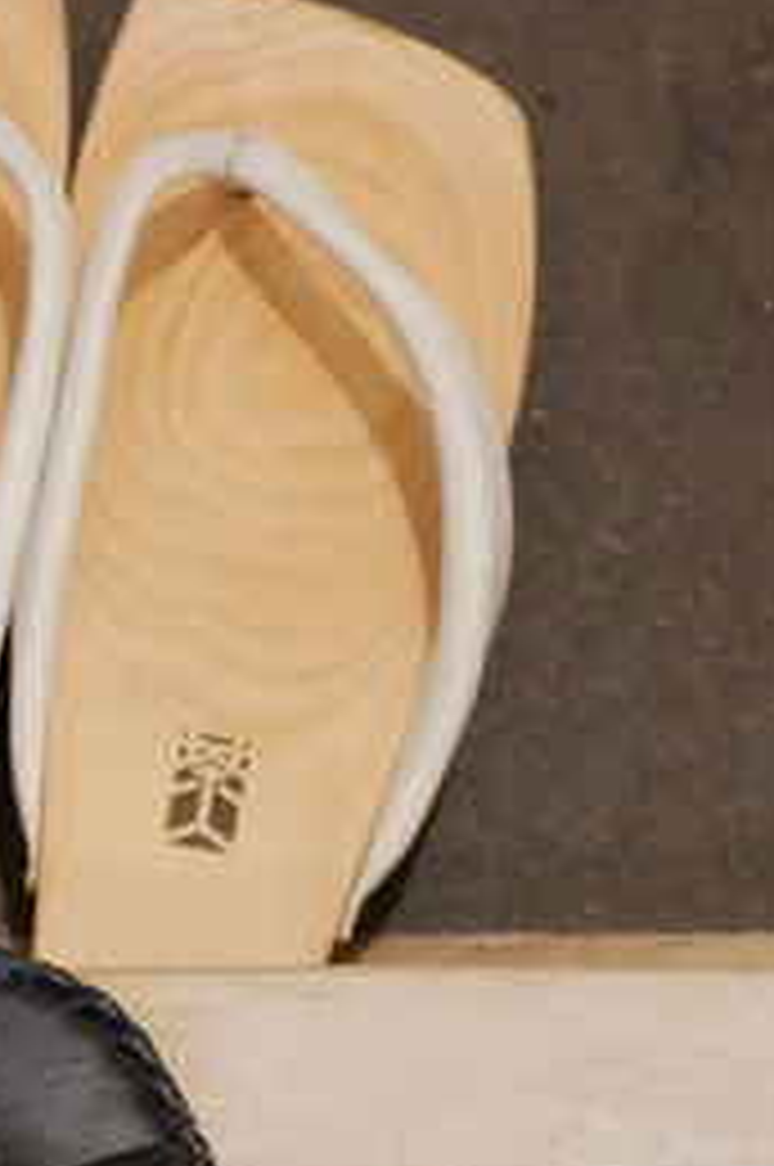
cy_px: 1150
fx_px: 5206
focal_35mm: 161
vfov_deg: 12.6
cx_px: -351
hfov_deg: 8.3
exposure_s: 1/40
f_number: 5.2
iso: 3200
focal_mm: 25
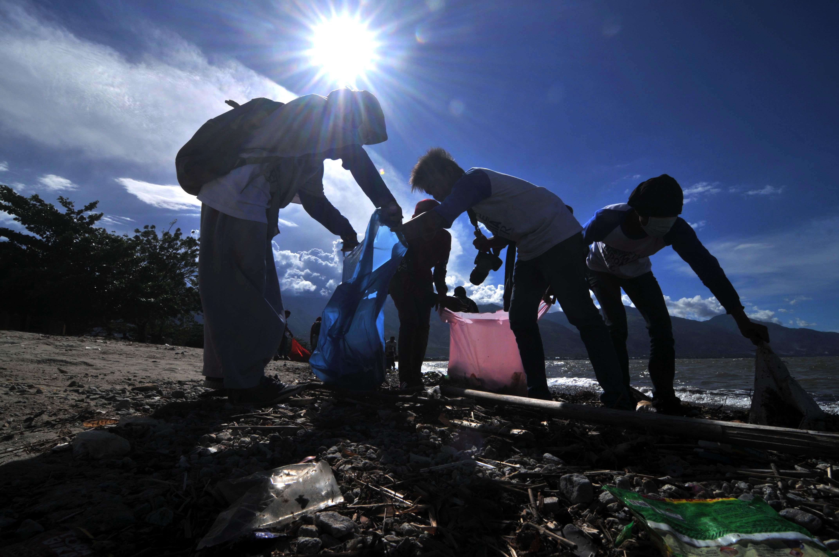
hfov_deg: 95.0
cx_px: 420
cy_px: 278
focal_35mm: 16
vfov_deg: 71.9
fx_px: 384
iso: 100
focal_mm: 11
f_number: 13
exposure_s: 1/800
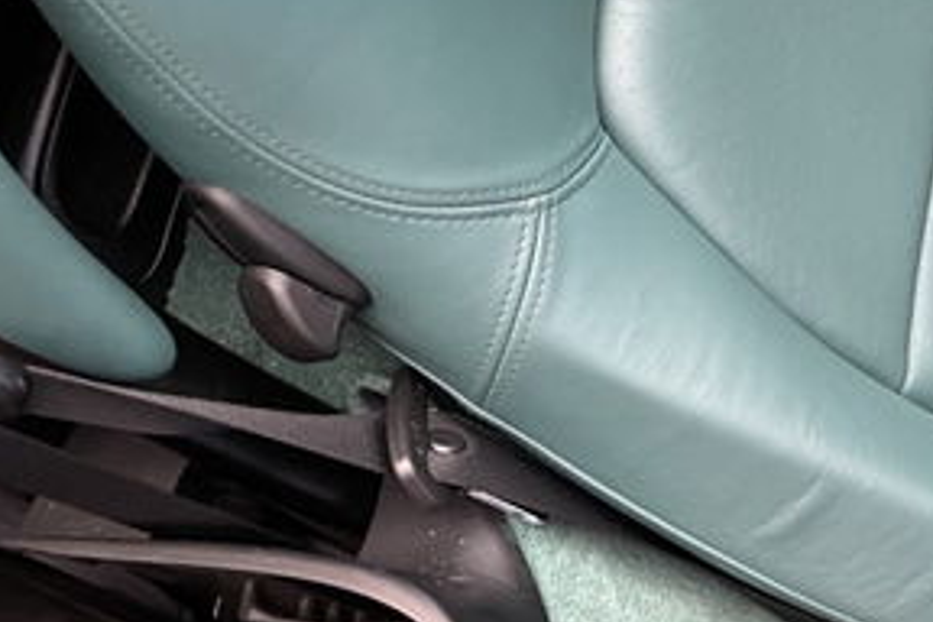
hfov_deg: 24.5
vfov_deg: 18.6
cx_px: 1215
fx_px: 1866
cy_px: 58
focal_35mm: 72
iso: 160
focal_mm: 4.2
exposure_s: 1/50
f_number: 1.6
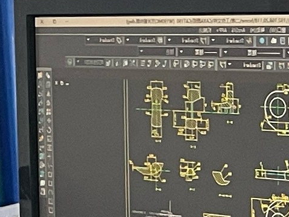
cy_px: 211
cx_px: -165
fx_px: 1320
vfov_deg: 9.3
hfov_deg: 11.9
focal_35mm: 158
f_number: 1.5
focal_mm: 5.7
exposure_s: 1/60
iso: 160
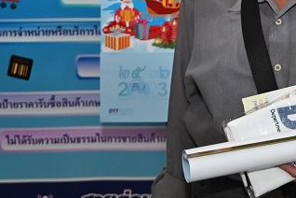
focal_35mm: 114
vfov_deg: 11.5
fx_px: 937
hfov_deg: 15.6
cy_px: -92
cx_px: 518
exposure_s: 1/320
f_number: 4
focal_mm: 24
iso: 2000
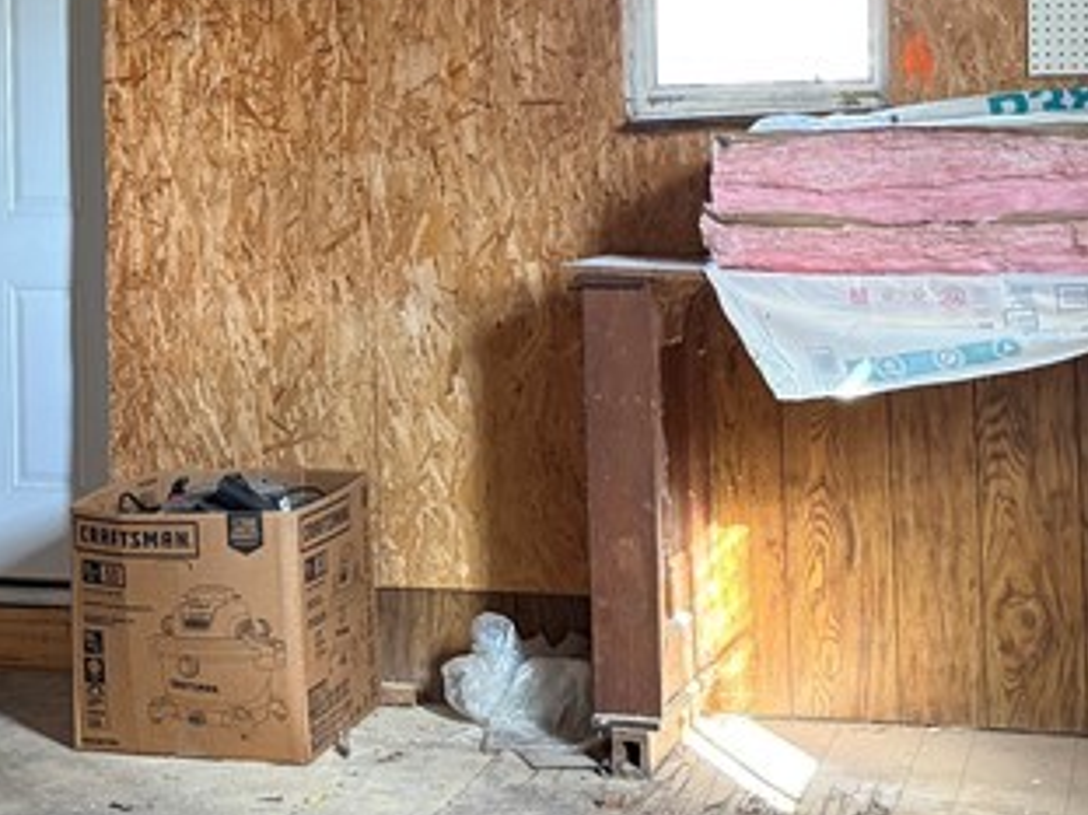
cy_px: 112
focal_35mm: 79
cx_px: 213
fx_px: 2482
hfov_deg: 24.3
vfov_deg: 18.4
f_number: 1.78
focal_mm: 6.76
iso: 250
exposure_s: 1/60
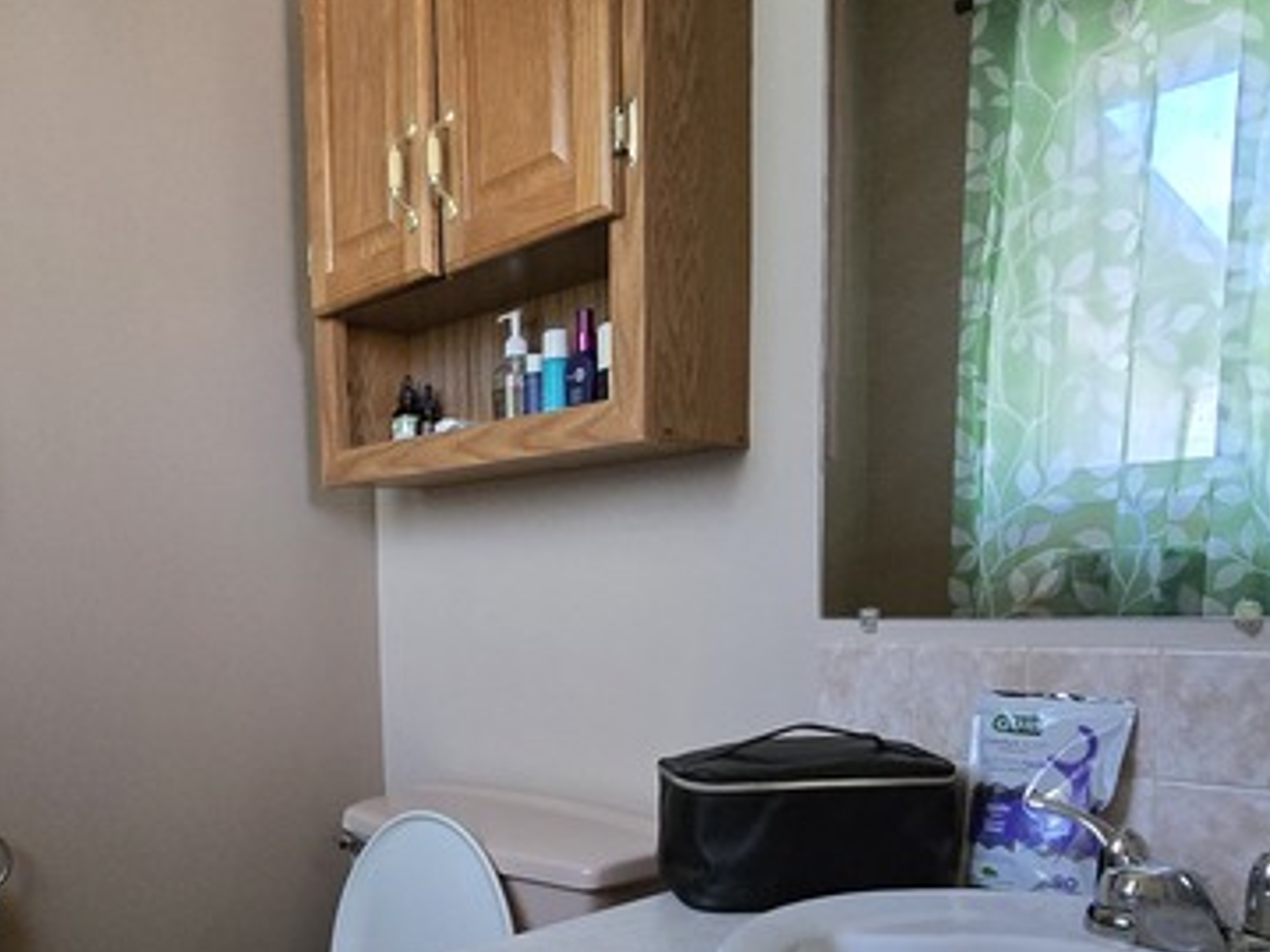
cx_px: 495
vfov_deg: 46.3
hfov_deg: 61.0
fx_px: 1064
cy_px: 726
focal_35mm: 29
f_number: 2.2
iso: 1250
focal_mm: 2.2
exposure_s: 1/60
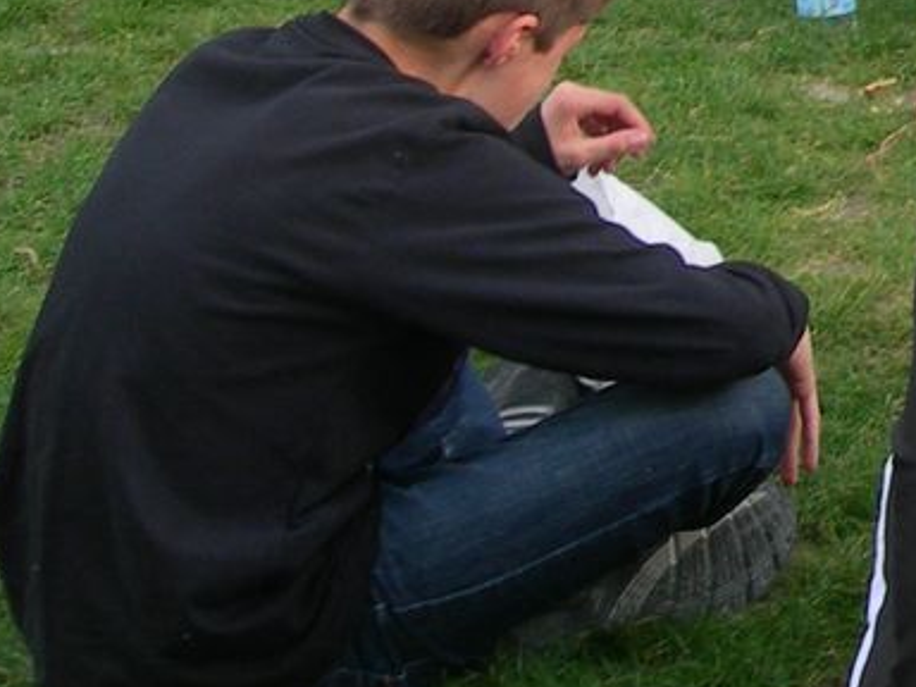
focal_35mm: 152
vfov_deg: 9.5
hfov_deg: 11.8
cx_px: 1744
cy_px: -317
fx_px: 4022
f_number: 2.8
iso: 50
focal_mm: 7.8
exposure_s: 1/120
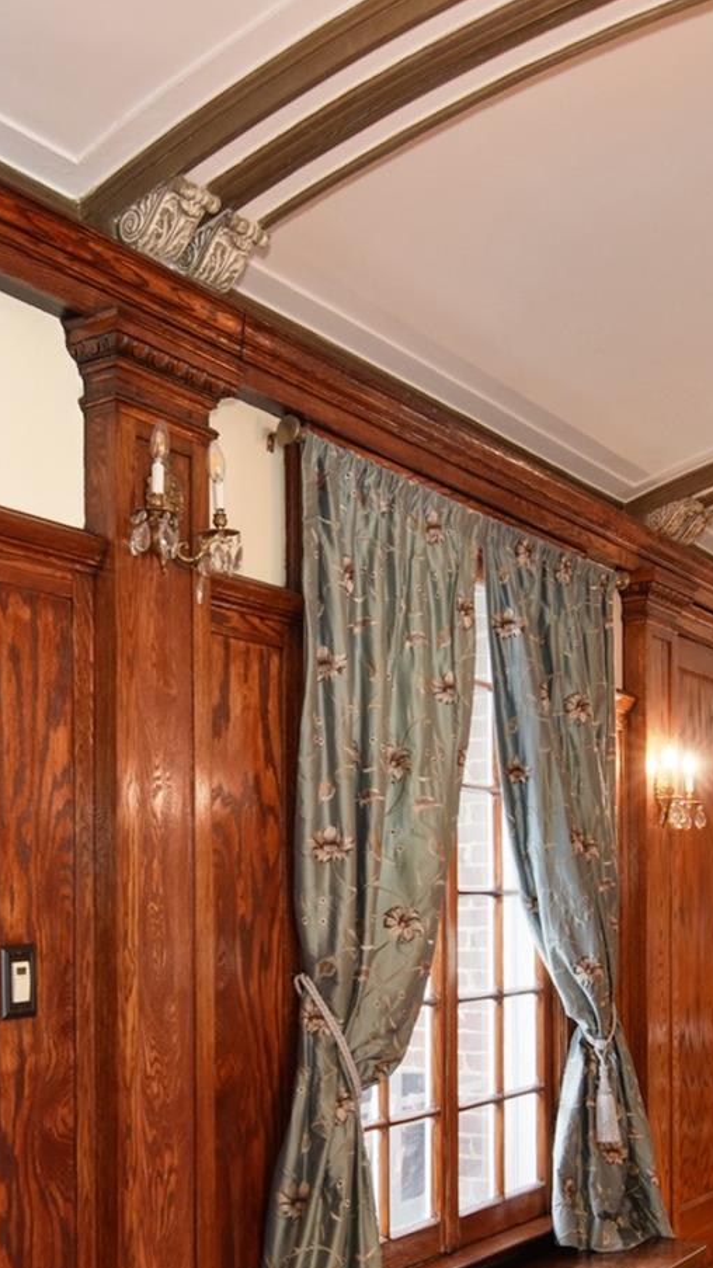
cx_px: 302
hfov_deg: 30.2
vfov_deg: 50.1
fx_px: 1317
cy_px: 887
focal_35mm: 39
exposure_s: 1/30
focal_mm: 11
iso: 640
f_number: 8
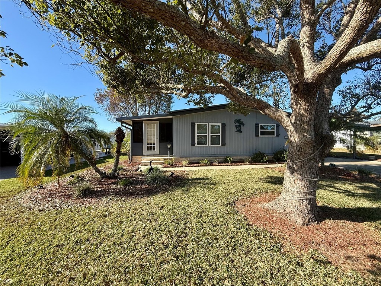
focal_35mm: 14
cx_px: 190
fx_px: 154
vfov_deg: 85.7
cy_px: 143
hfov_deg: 102.1
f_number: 2.2
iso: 50
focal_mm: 2.22
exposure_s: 1/789
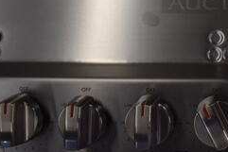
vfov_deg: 17.1
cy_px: -37
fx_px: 482
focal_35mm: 76
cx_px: 268
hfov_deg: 24.4
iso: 800
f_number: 3.8
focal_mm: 20
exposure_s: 1/200
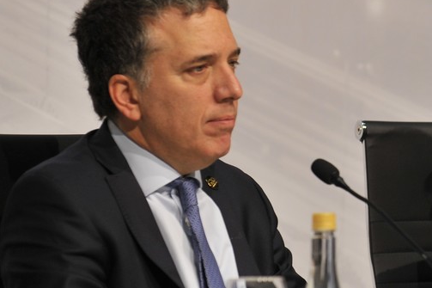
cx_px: 418
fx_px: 5722
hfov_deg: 4.3
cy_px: 142
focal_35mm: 477
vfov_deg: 2.9
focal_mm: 200
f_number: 4
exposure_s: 1/160
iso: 800
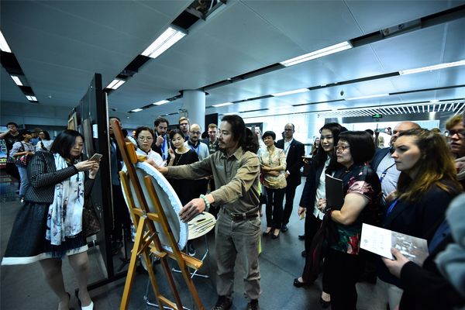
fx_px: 181
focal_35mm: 14
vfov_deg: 81.2
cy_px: 155
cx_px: 232
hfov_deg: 104.3
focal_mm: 14
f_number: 2.8
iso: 3200
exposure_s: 1/160
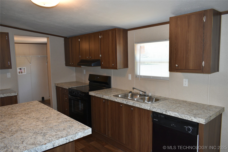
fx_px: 171
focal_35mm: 27
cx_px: 114
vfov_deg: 47.9
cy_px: 76
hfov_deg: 67.4
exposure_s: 1/100
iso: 800
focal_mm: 18
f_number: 5
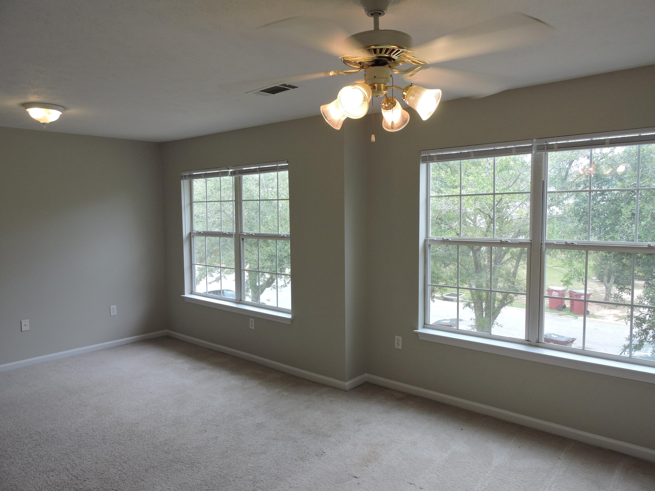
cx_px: 328
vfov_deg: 56.8
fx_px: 454
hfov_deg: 71.6
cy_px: 246
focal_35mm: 24
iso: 100
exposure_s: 1/80
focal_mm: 4.3
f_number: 3.3
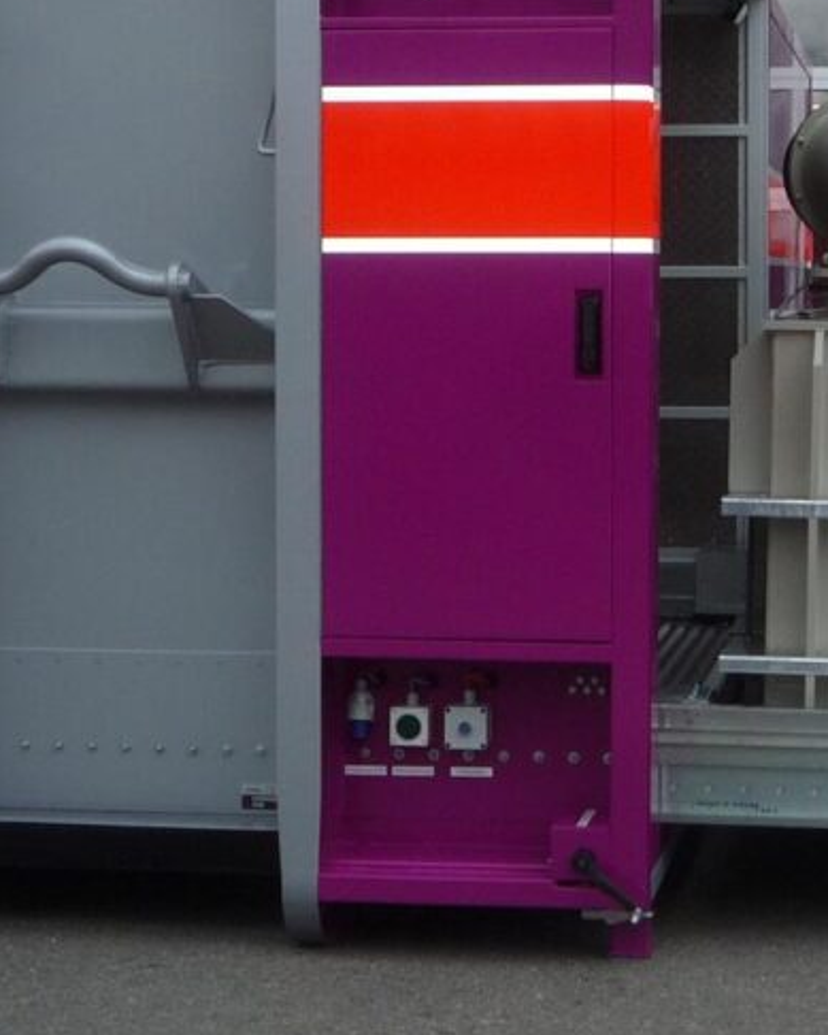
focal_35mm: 83
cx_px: 690
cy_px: 329
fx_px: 2542
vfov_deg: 22.9
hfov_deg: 18.3
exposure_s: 1/250
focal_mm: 5.2
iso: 100
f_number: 4
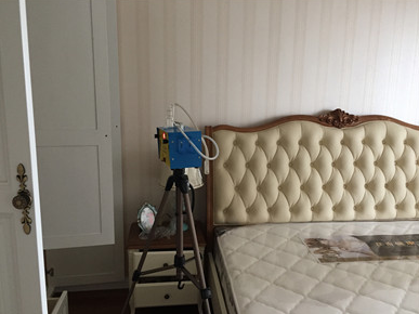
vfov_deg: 46.8
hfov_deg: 60.0
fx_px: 363
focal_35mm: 30
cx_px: 207
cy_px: 158
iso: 160
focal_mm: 4.15
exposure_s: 1/30
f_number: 2.2
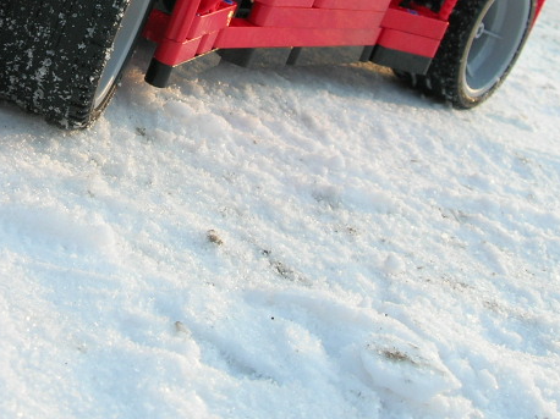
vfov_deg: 16.9
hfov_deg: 22.7
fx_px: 1374
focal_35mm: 85
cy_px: -21
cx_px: 98
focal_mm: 7.8
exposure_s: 1/91
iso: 64
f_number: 4.8
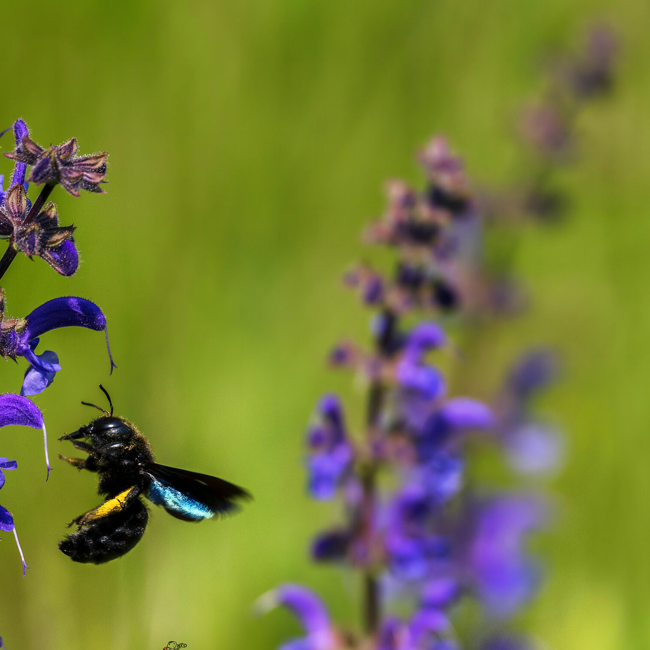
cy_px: 330
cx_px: 202
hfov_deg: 1.4
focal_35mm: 1217
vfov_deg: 1.4
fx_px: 25854
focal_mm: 600
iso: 1000
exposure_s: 1/2500
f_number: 7.1
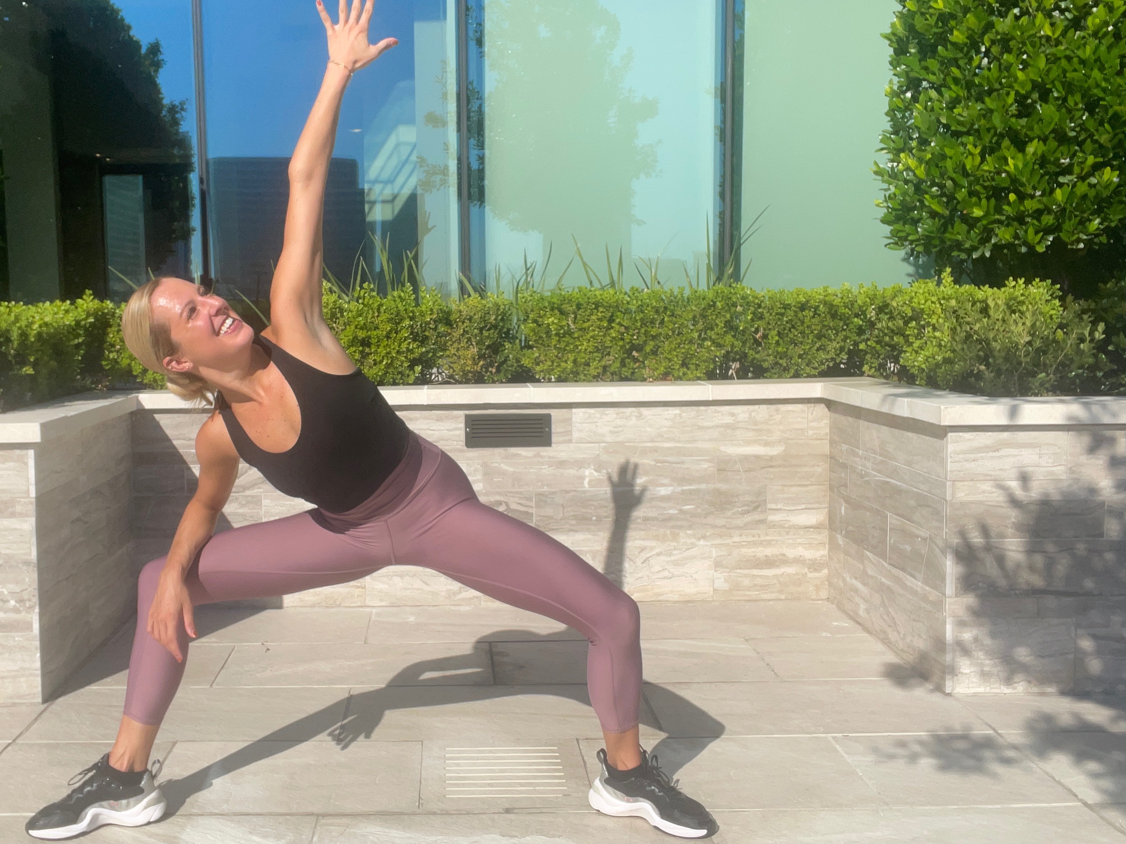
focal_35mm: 35
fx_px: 1138
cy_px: 398
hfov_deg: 52.2
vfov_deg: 40.7
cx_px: 433
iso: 25
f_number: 2.2
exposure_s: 1/1739
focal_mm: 2.71
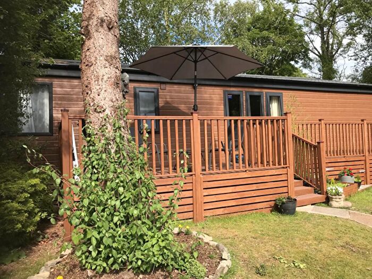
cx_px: 186
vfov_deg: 49.7
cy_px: 140
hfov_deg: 63.4
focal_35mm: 28
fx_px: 301
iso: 20
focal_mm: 3.99
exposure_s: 1/1041
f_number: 1.8
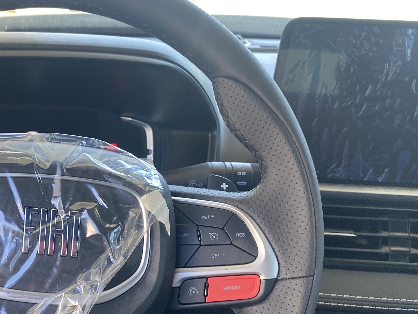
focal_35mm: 52
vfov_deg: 27.6
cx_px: 45
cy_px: 236
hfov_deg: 34.8
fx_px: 628
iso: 125
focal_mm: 4.25
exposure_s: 1/118
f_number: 1.8
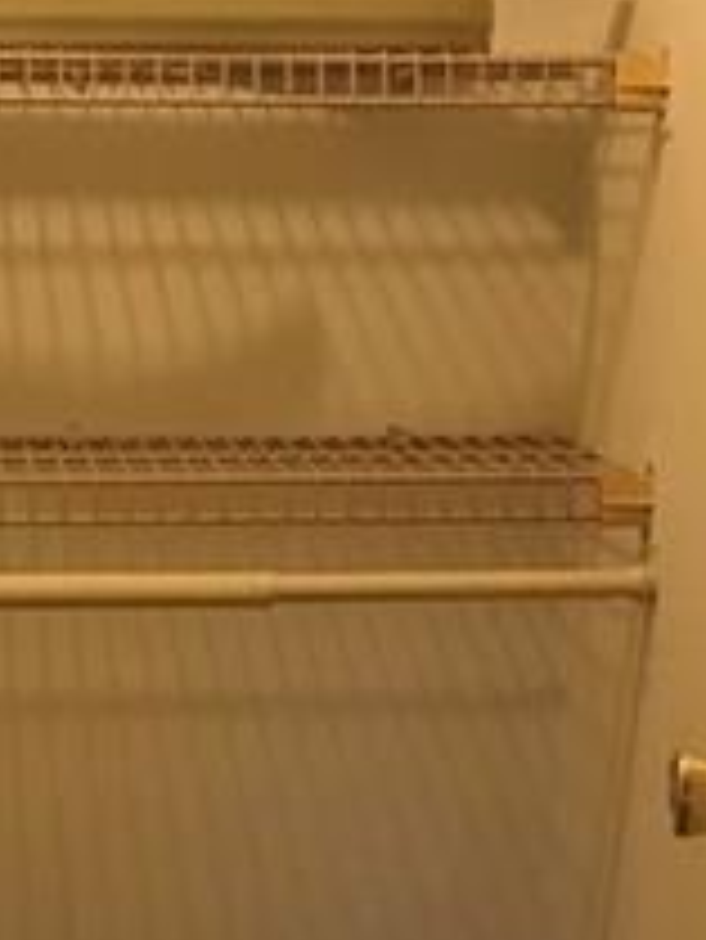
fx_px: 2798
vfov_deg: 19.0
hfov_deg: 14.3
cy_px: 616
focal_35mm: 103
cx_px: 207
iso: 50
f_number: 1.8
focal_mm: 3.99
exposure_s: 1/15
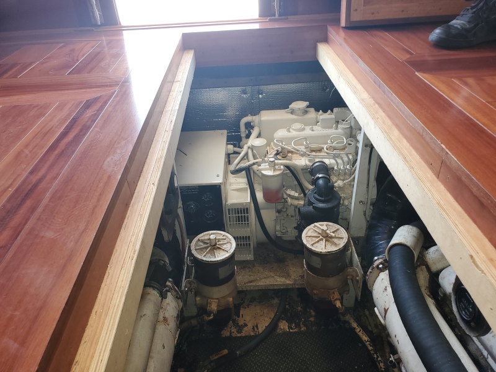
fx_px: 373
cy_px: 186
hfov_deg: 67.3
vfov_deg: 53.1
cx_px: 248
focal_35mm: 26
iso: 50
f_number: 2.4
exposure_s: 1/60
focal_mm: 4.3
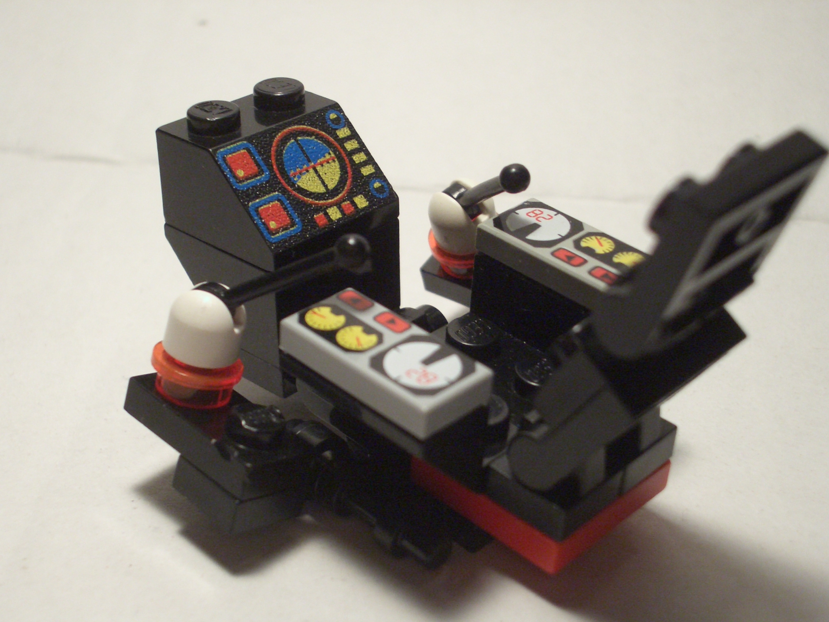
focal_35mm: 62
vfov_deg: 23.7
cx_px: 414
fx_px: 1485
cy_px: 311
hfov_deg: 31.2
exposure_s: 1/100
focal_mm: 10.2
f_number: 3.5
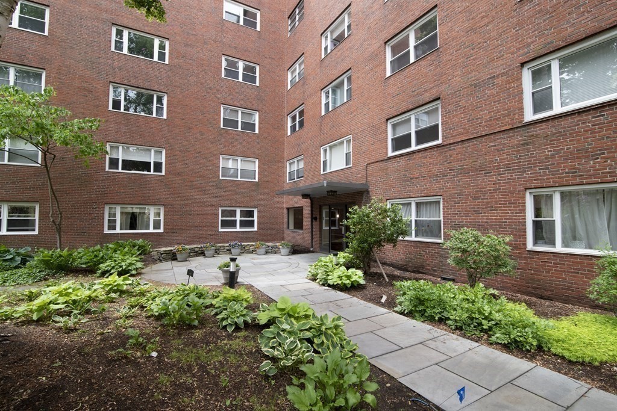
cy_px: 206
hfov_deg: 96.7
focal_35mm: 16
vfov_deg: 73.8
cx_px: 308
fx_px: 274
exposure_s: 1/200
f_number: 10
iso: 1250
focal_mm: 16
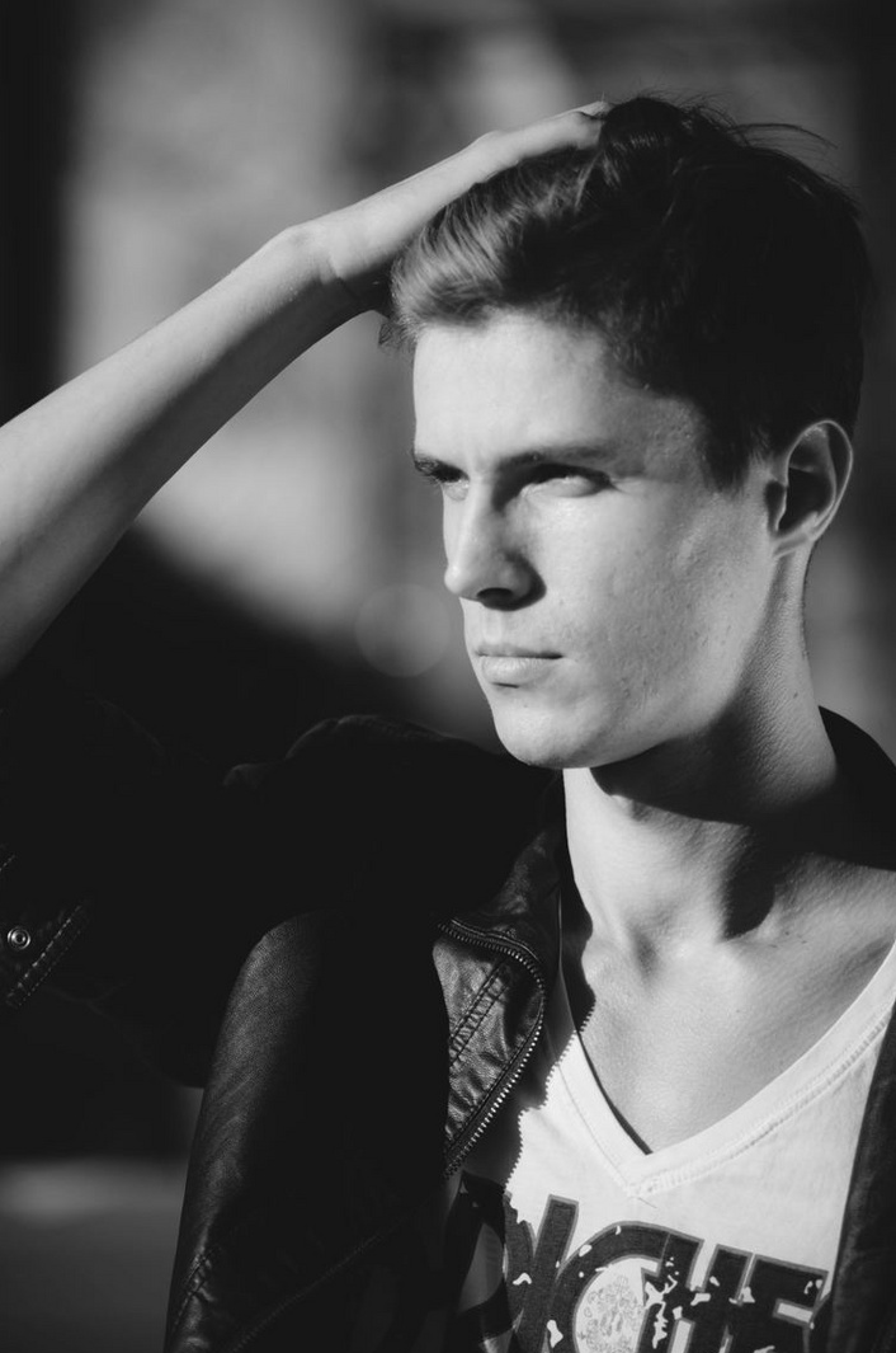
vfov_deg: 14.2
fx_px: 5418
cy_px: 764
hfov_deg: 9.5
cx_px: 458
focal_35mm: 145
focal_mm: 85
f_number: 1.8
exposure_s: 1/5000
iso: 100
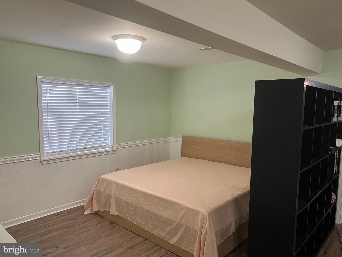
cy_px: 128
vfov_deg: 53.1
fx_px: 257
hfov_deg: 67.3
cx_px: 171
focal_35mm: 26
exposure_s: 1/60
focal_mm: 5.7
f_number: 1.5
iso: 100
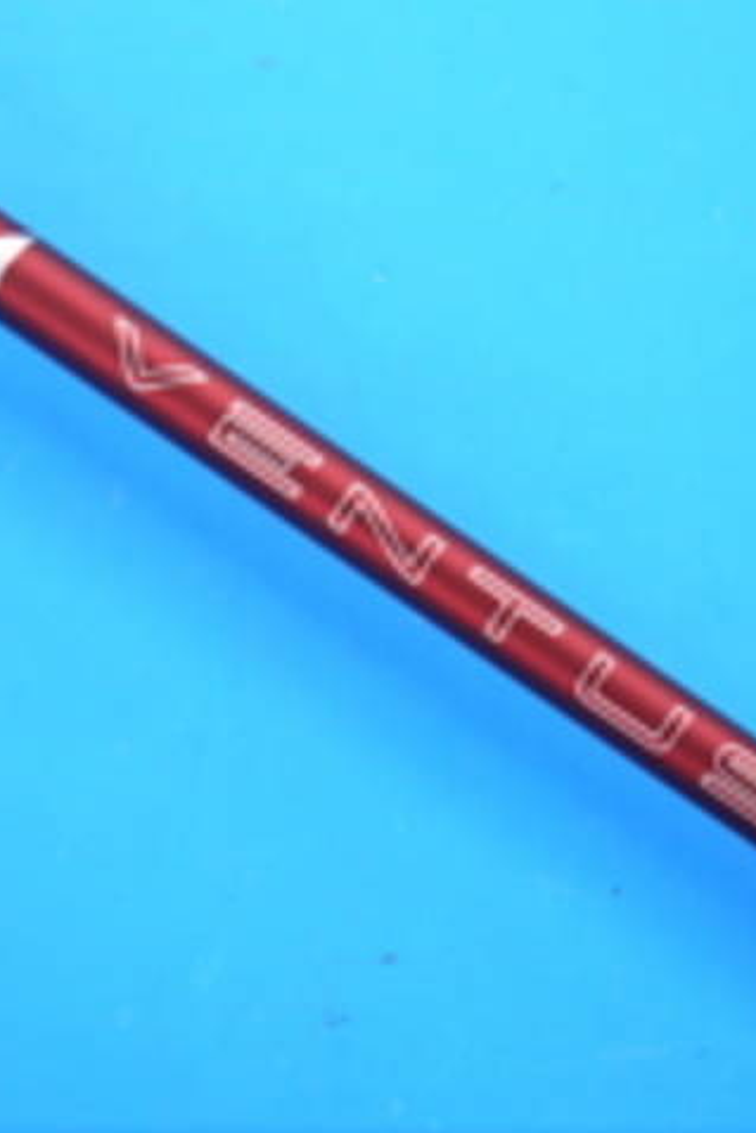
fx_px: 3683
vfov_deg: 17.5
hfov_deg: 11.7
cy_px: 566
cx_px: 474
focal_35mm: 117
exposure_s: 1/100
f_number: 5.6
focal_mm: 42
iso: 800
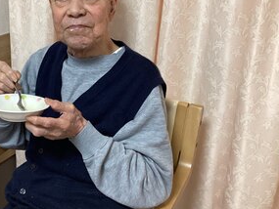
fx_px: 395
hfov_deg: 37.9
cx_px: 69
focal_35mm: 49
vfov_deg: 29.4
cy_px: 63
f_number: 2.4
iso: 200
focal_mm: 3.3
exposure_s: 1/60
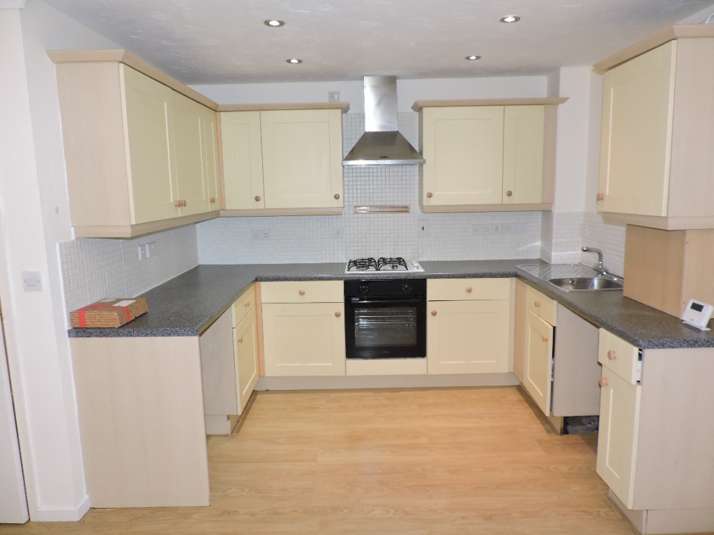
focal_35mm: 24
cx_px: 357
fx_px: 495
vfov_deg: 56.8
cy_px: 268
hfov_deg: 71.6
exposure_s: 1/30
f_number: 3
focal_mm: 4.3
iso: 200
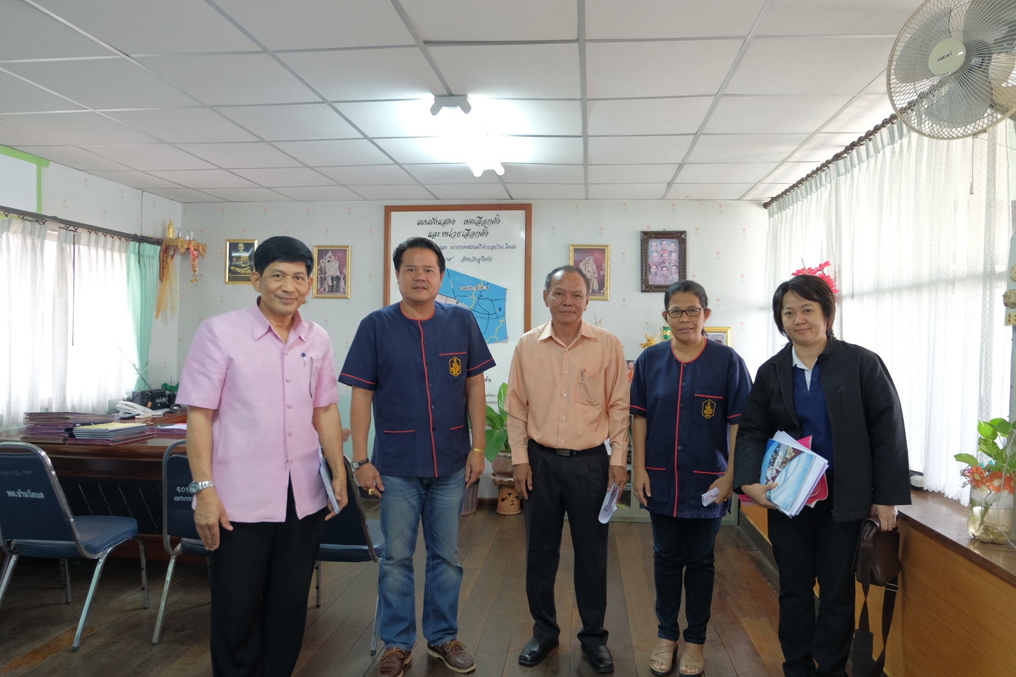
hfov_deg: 73.7
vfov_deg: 53.1
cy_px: 338
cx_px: 508
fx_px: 677
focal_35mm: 24
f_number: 3.5
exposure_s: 1/10
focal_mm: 16
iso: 320
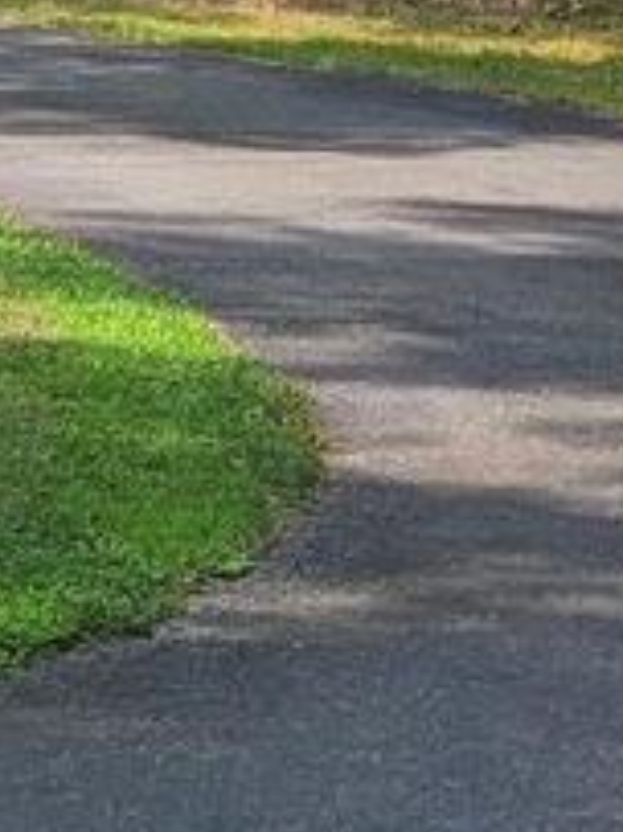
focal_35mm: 197
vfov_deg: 9.9
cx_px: -1418
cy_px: -234
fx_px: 4732
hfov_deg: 6.6
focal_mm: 5.4
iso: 40
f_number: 1.8
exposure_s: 1/1756
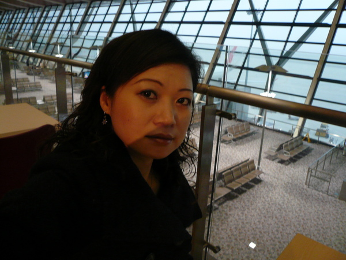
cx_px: 173
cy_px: 130
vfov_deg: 49.7
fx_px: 280
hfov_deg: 63.4
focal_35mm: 28
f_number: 2.8
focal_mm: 4.6
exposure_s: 1/13
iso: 200
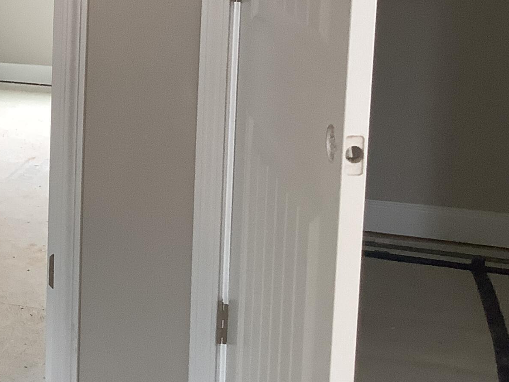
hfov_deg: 23.2
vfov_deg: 18.4
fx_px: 1147
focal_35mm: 78
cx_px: -76
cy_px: 8
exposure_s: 1/50
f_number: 2.4
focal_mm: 3.3
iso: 100
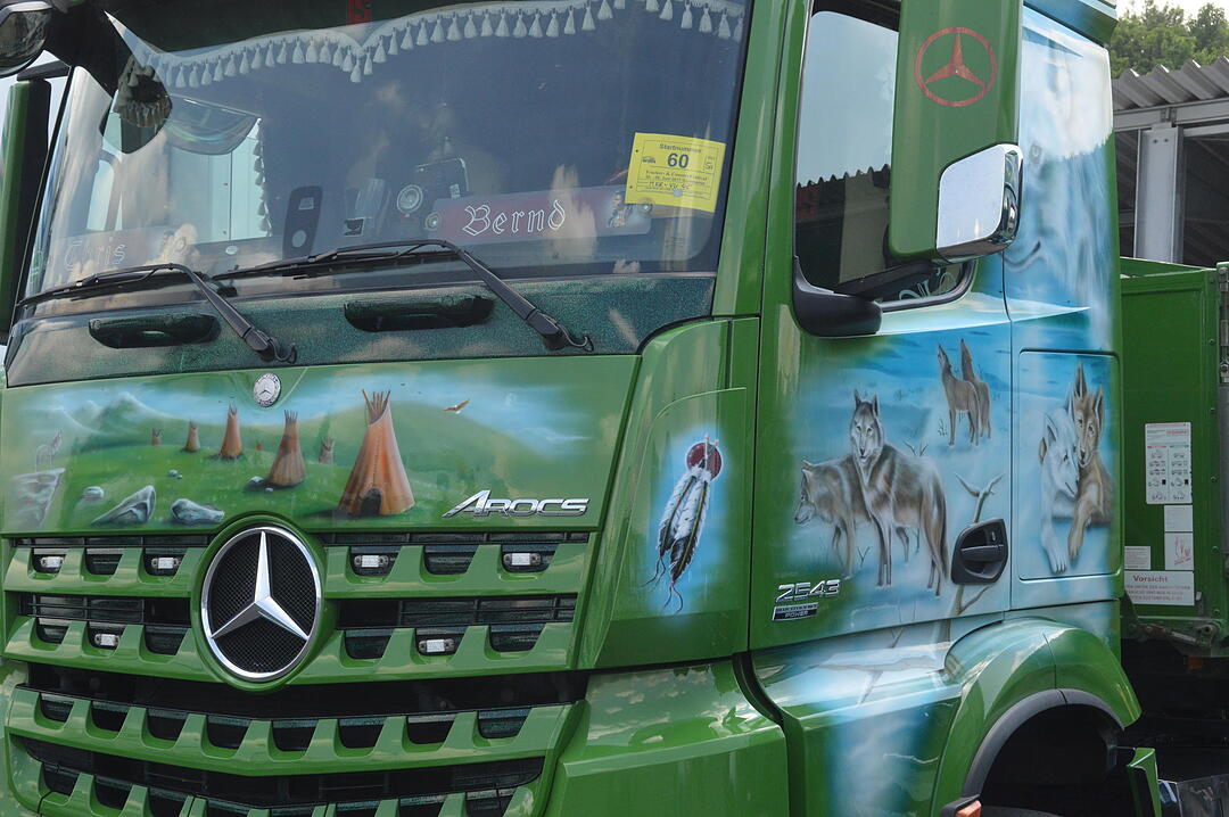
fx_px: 2149
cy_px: 408
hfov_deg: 31.9
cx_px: 614
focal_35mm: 63
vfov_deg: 21.5
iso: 800
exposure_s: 1/400
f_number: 10
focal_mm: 42
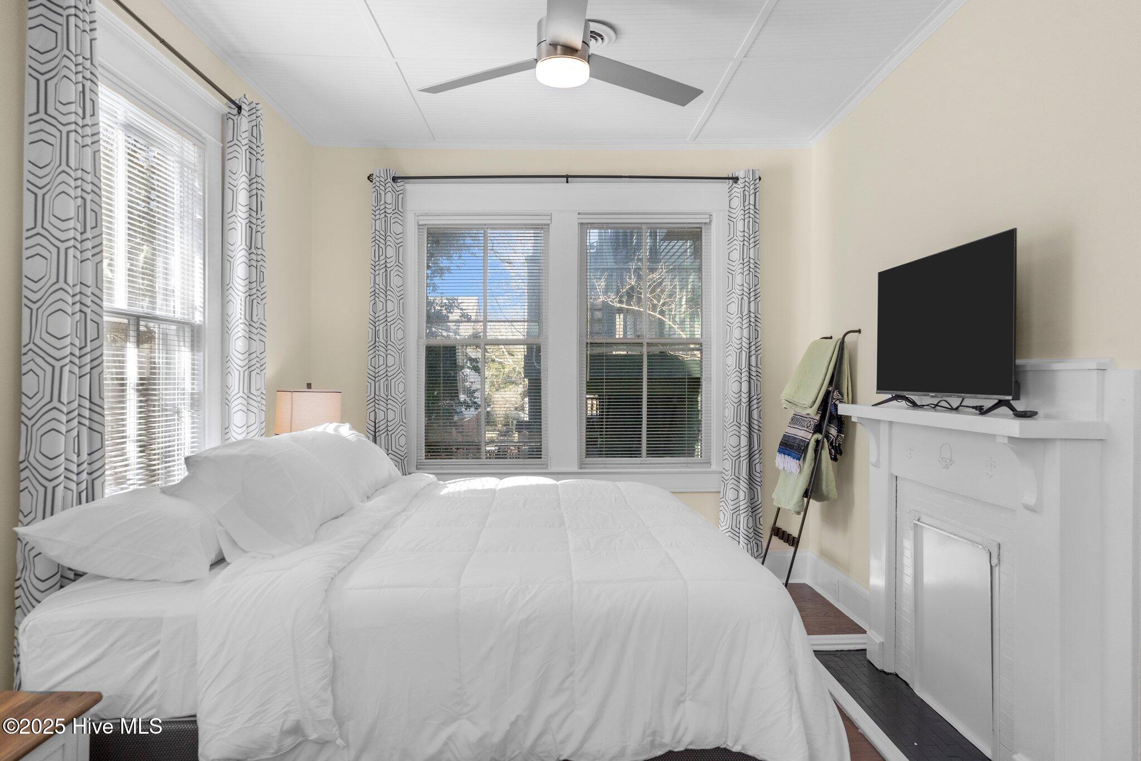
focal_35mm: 22
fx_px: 697
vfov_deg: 57.2
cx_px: 570
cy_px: 380
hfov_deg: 78.6
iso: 1250
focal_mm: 22
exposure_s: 1/800
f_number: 5
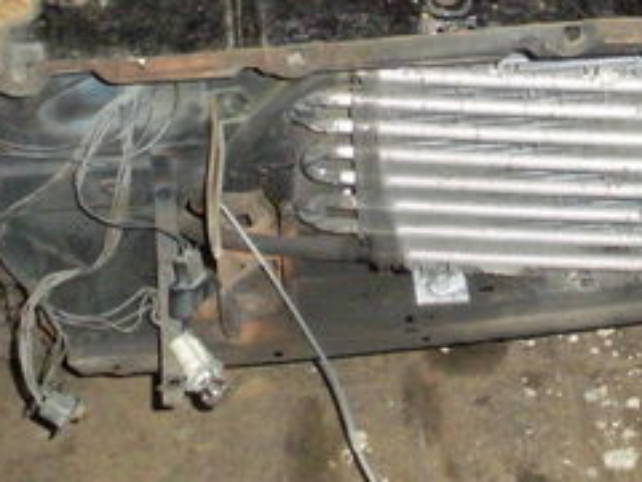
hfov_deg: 20.0
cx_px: 583
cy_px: -115
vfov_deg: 14.8
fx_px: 1780
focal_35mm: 96
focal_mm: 6.3
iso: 800
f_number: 3.5
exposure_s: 1/60
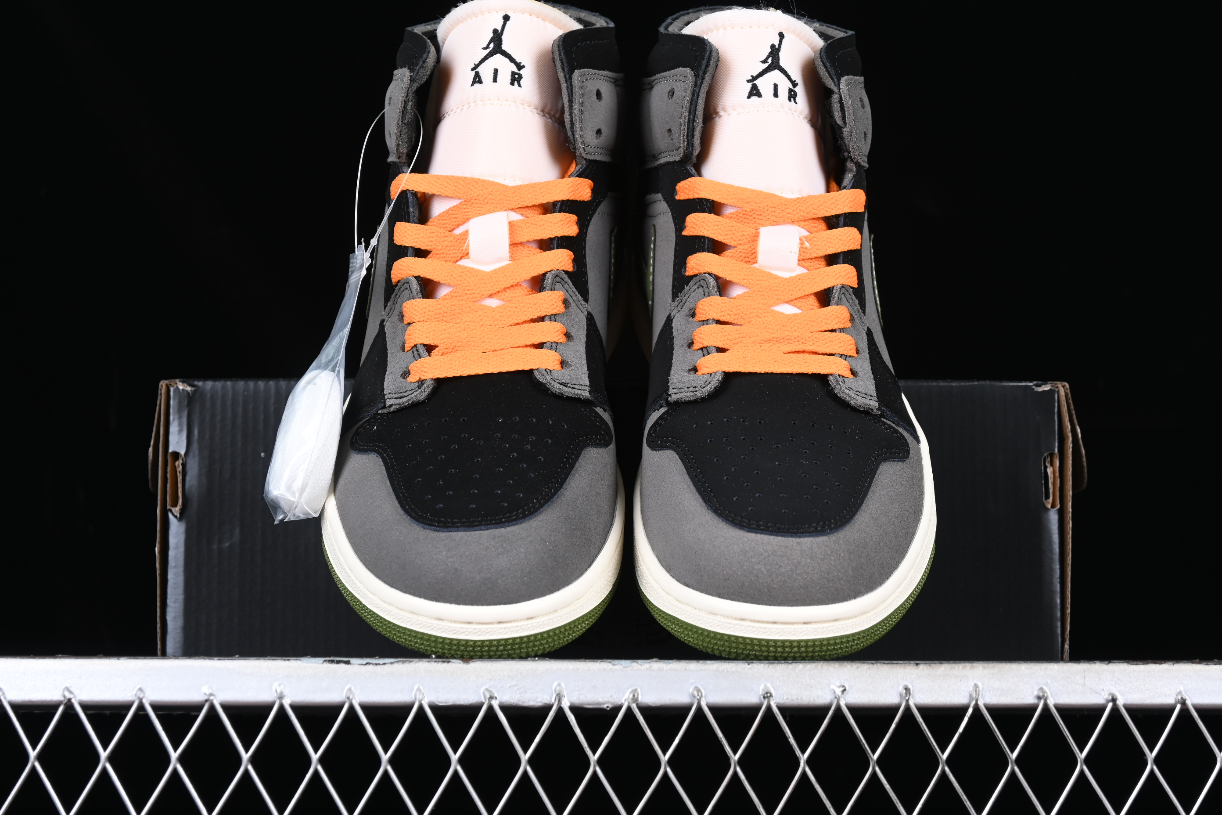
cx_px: 611
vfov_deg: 18.2
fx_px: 2546
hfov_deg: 27.0
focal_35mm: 75
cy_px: 408
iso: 160
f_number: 6.3
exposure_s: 1/60
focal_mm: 50
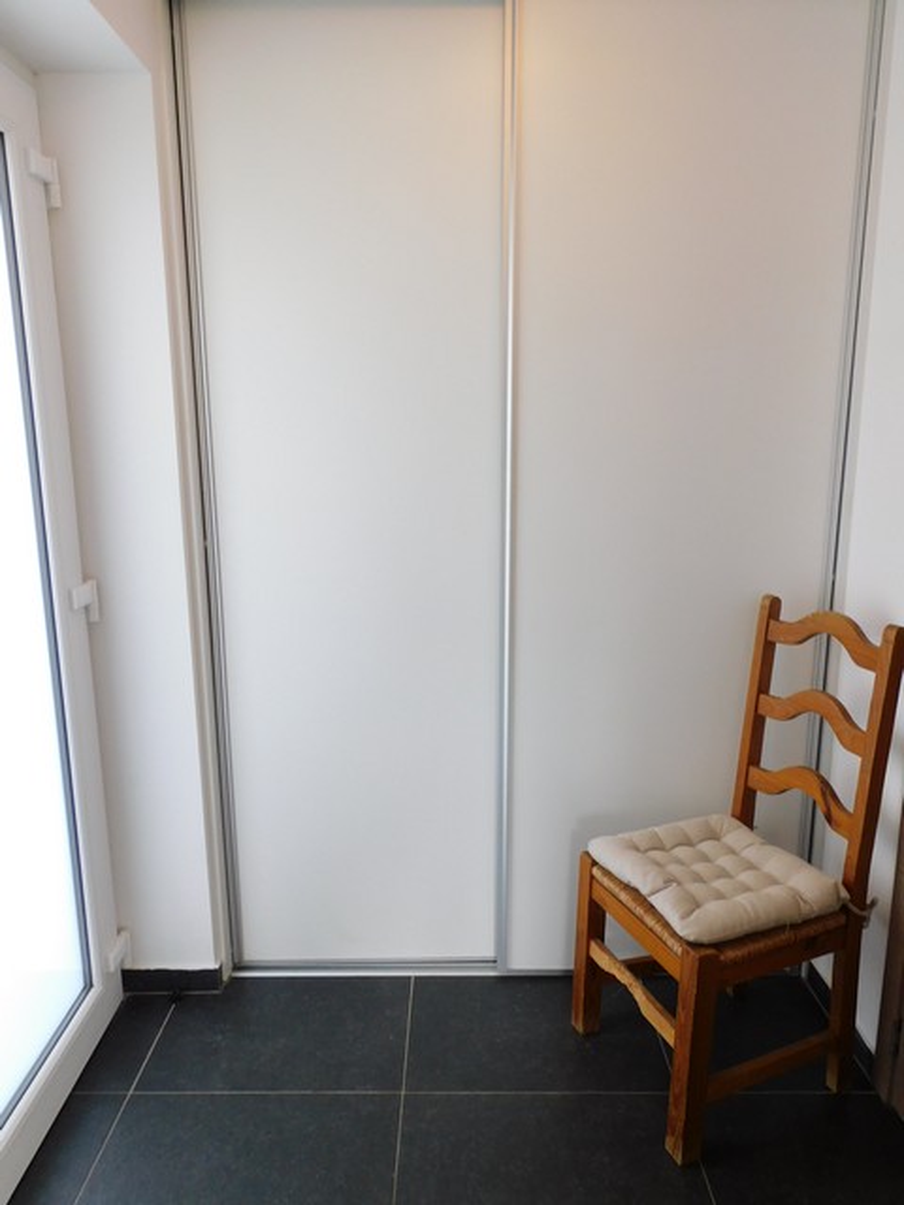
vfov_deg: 71.6
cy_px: 602
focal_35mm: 24
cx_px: 452
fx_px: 836
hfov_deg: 56.8
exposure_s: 1/30
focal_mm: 4.3
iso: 200
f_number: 3.3
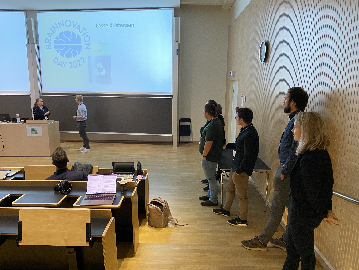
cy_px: 135
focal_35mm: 26
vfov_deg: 53.1
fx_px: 270
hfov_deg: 67.3
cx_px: 180
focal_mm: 4.25
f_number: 1.8
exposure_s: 1/50
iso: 500
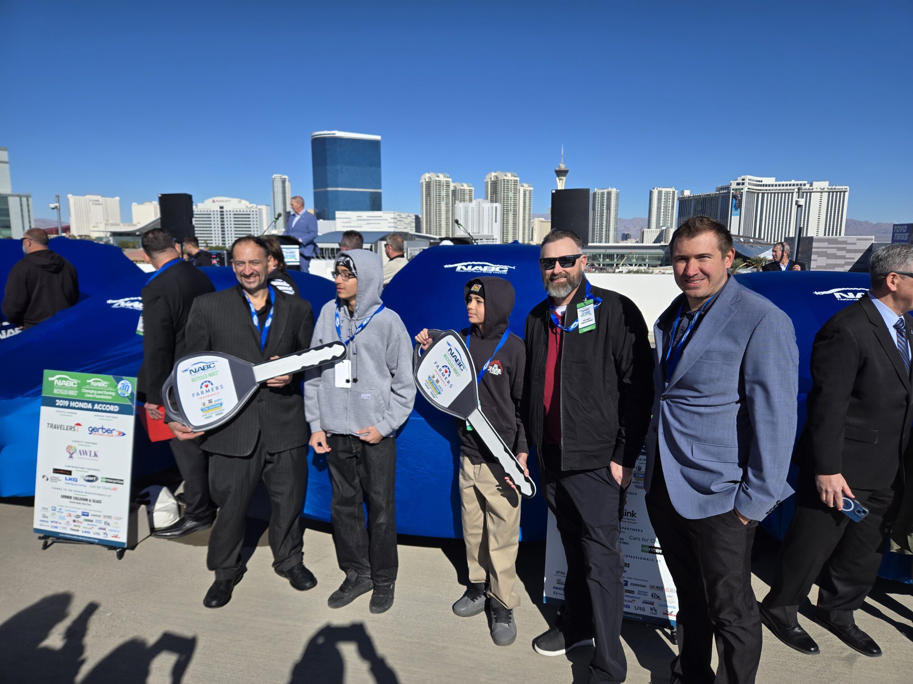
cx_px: 456
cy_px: 342
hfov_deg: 73.9
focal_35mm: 23
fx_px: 607
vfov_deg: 58.9
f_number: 1.8
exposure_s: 1/3026
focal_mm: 5.4
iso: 25
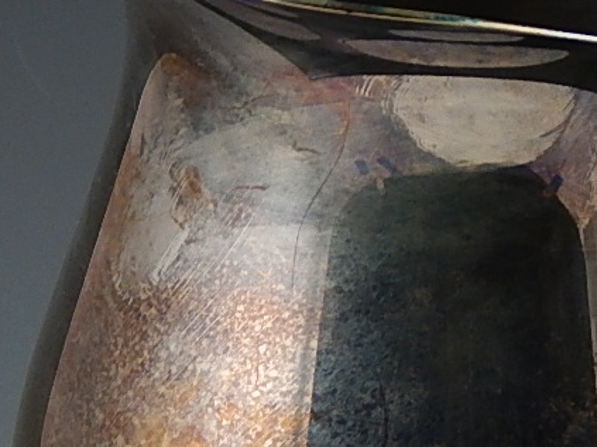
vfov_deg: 6.4
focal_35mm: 231
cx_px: 498
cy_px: 221
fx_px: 3983
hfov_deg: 8.6
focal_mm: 10.9
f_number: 4
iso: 180
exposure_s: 1/30
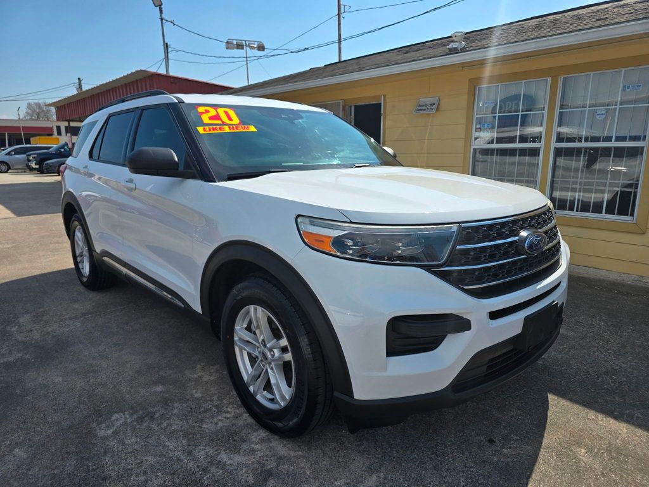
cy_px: 244
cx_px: 324
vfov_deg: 58.9
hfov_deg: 73.9
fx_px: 431
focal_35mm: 23
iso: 12
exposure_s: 1/981
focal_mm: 6.3
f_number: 1.7
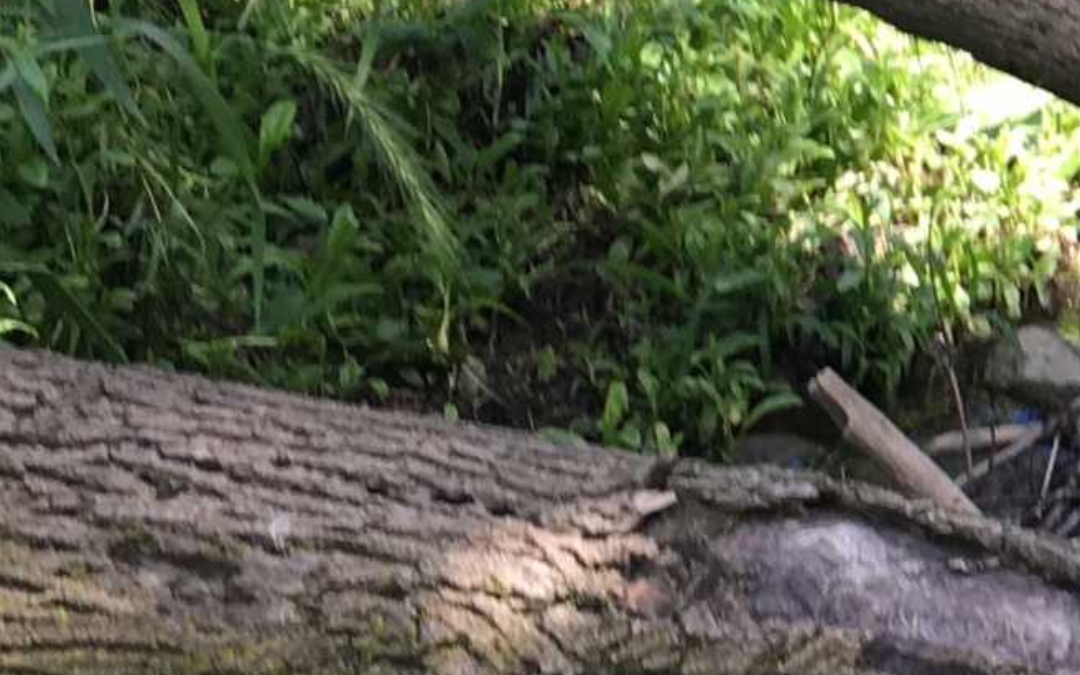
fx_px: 3532
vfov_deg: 10.8
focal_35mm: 120
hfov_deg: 15.3
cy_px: -18
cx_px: 1869
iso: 25
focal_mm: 4.15
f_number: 2.2
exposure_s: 1/120
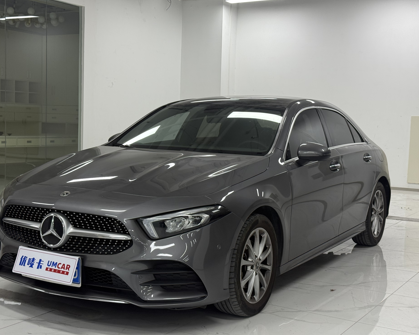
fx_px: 632
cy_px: 167
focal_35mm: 51
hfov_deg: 36.6
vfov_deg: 29.7
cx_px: 193
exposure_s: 1/100
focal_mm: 6.76
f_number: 1.78
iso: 100
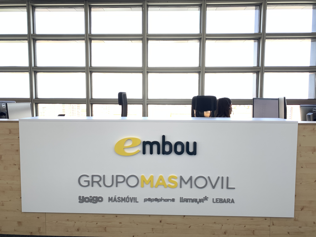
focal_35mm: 26
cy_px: 118
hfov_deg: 67.3
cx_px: 158
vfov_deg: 53.1
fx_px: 237
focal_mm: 4.25
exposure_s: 1/122
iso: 50
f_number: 1.8
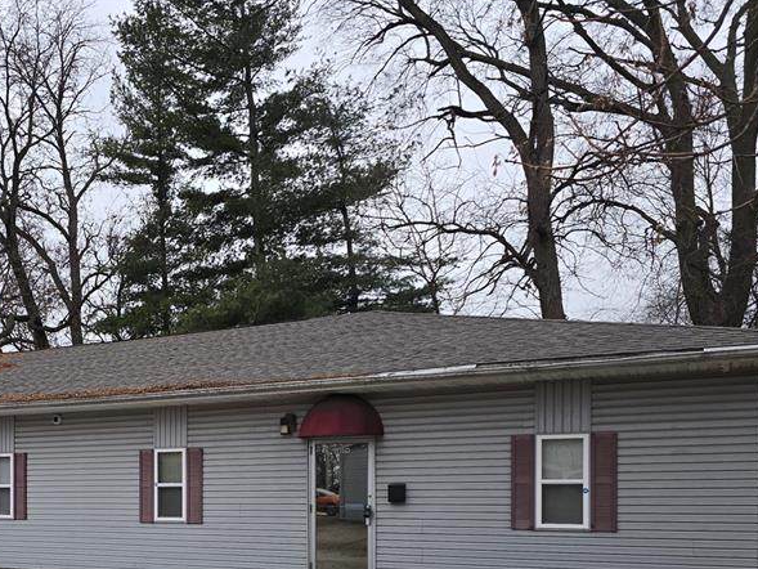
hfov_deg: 44.4
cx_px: 147
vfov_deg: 34.4
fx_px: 876
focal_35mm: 40
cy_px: 487
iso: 12
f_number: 1.7
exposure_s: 1/120
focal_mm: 6.3
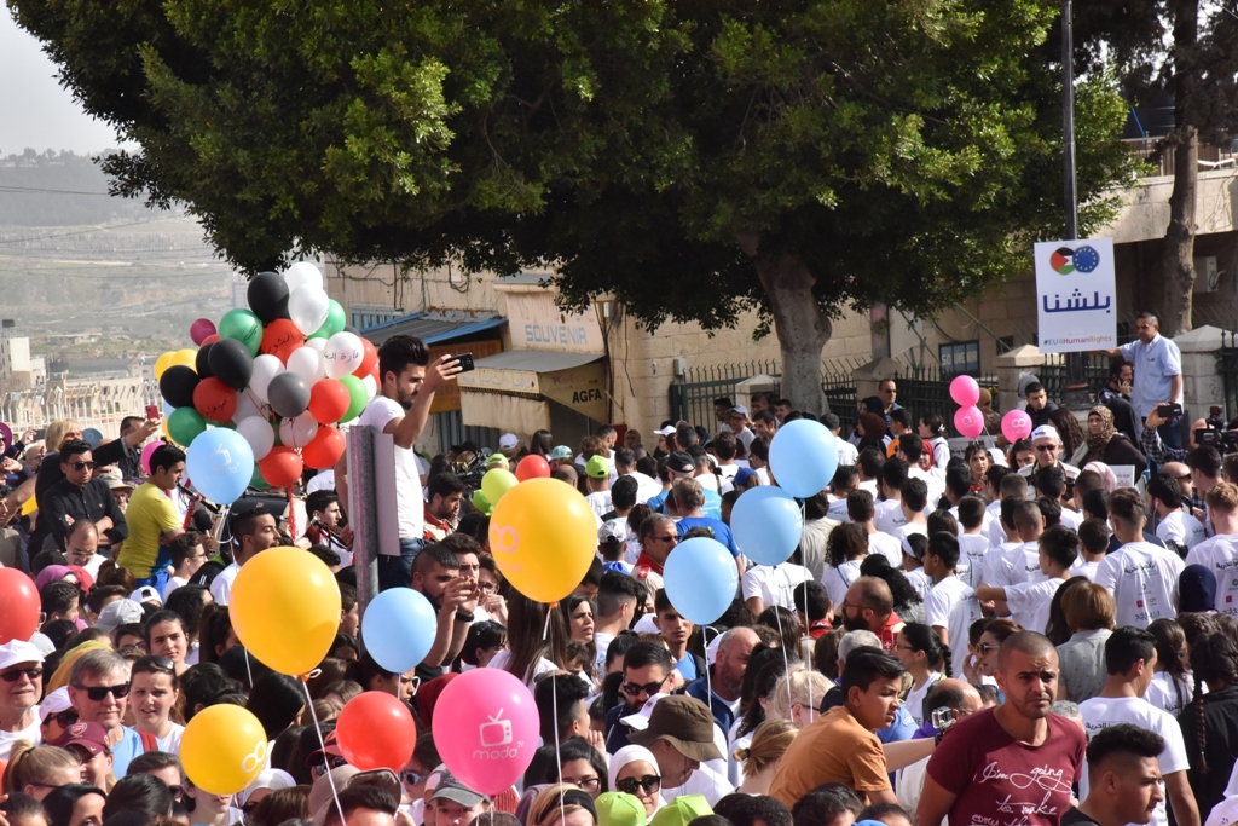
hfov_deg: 19.5
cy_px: 413
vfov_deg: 13.0
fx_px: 3611
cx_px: 619
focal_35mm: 105
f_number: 18
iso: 2500
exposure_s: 1/1250
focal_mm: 105
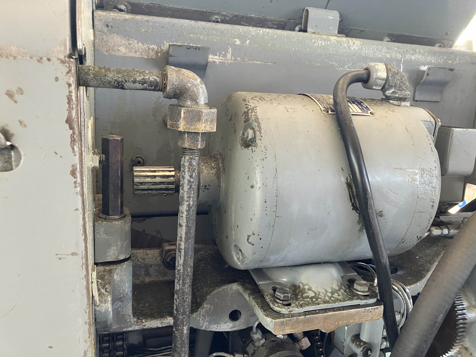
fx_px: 385
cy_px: 178
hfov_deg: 63.4
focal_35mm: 28
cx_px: 238
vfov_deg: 49.7
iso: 80
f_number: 1.8
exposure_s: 1/84
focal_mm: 3.99
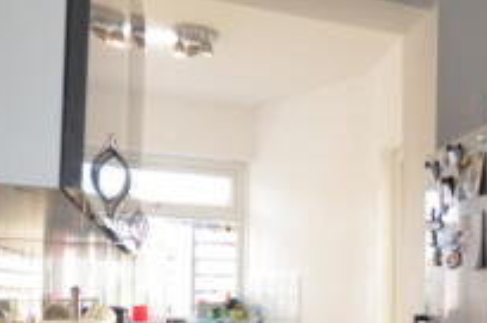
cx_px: 480
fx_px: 648
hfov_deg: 37.1
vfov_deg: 27.1
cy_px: 287
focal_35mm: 48
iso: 720
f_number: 4
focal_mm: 10
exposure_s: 1/60
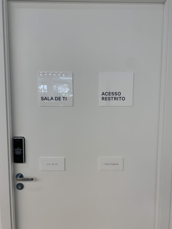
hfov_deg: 53.1
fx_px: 172
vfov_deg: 67.3
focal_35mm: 26
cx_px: 86
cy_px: 114
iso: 50
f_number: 1.8
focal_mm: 4.25
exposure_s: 1/60
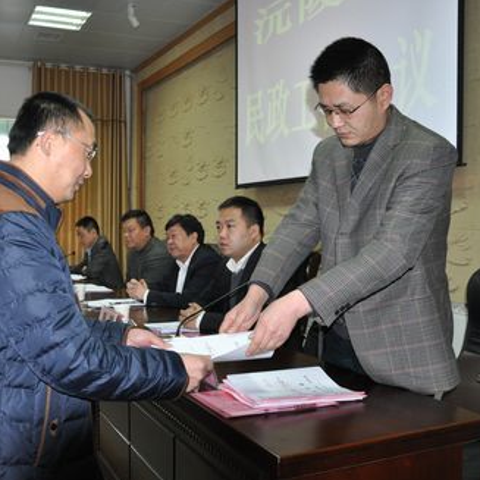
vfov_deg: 47.2
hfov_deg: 46.4
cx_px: 154
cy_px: 241
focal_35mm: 35
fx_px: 549
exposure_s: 1/60
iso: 800
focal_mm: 18
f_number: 3.5
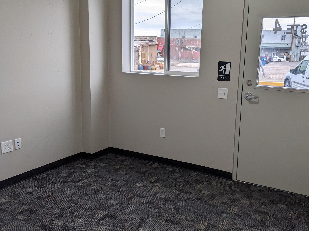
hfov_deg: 55.0
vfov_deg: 42.9
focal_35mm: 33
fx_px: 295
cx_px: 182
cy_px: 106
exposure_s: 1/133
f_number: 1.73
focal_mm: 4.38
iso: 39
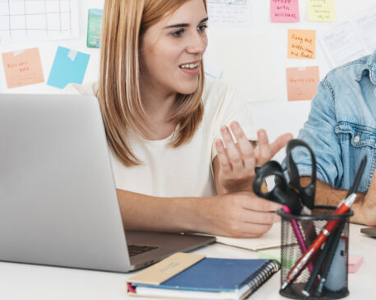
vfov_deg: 17.1
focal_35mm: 89
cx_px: 283
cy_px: 56
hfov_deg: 21.3
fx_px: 990
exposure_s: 1/125
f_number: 5
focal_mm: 42
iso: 250
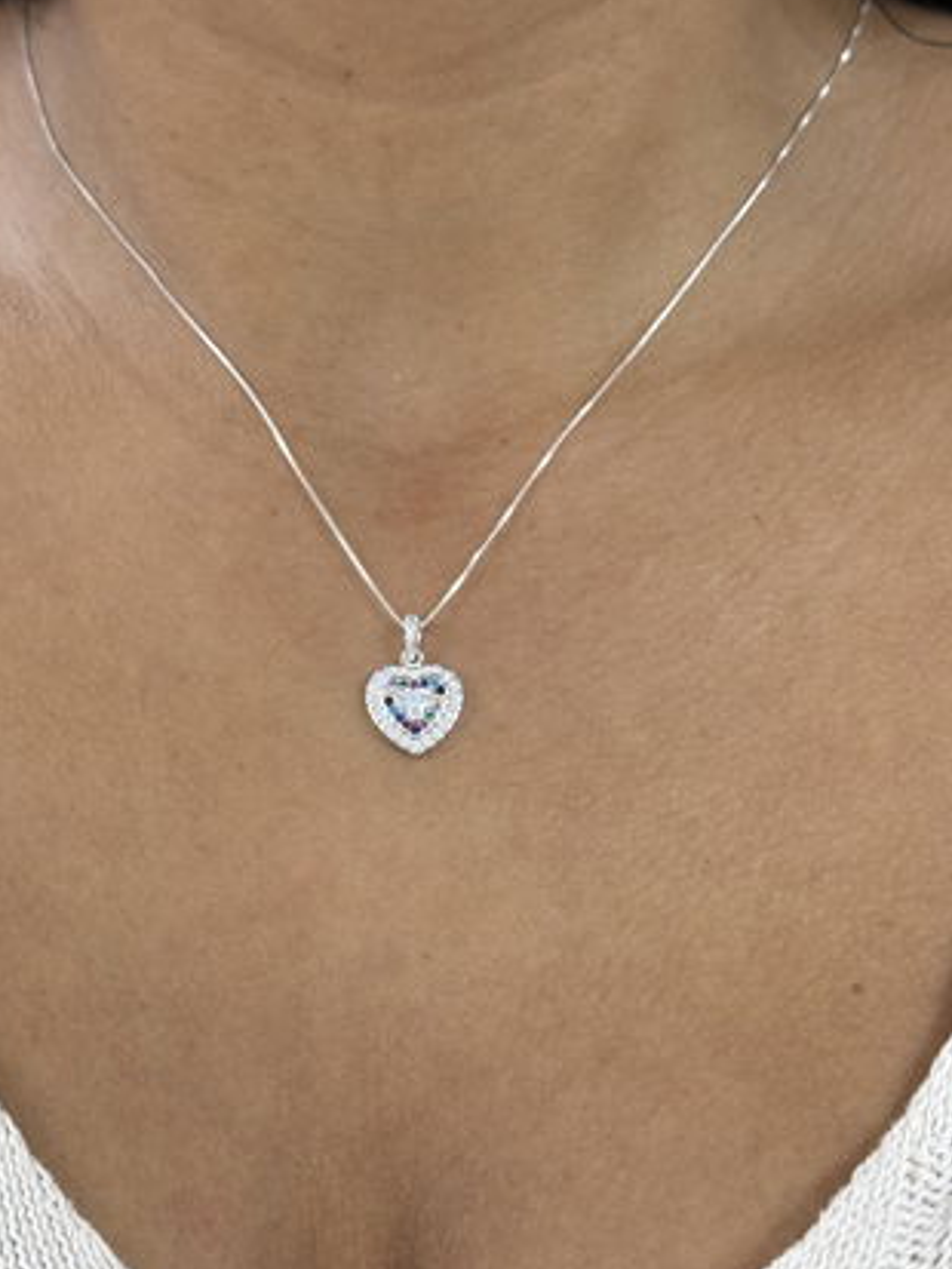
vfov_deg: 31.2
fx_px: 2272
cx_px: 390
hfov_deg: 23.6
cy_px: 671
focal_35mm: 62
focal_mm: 6.76
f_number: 1.78
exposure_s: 1/60
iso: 160
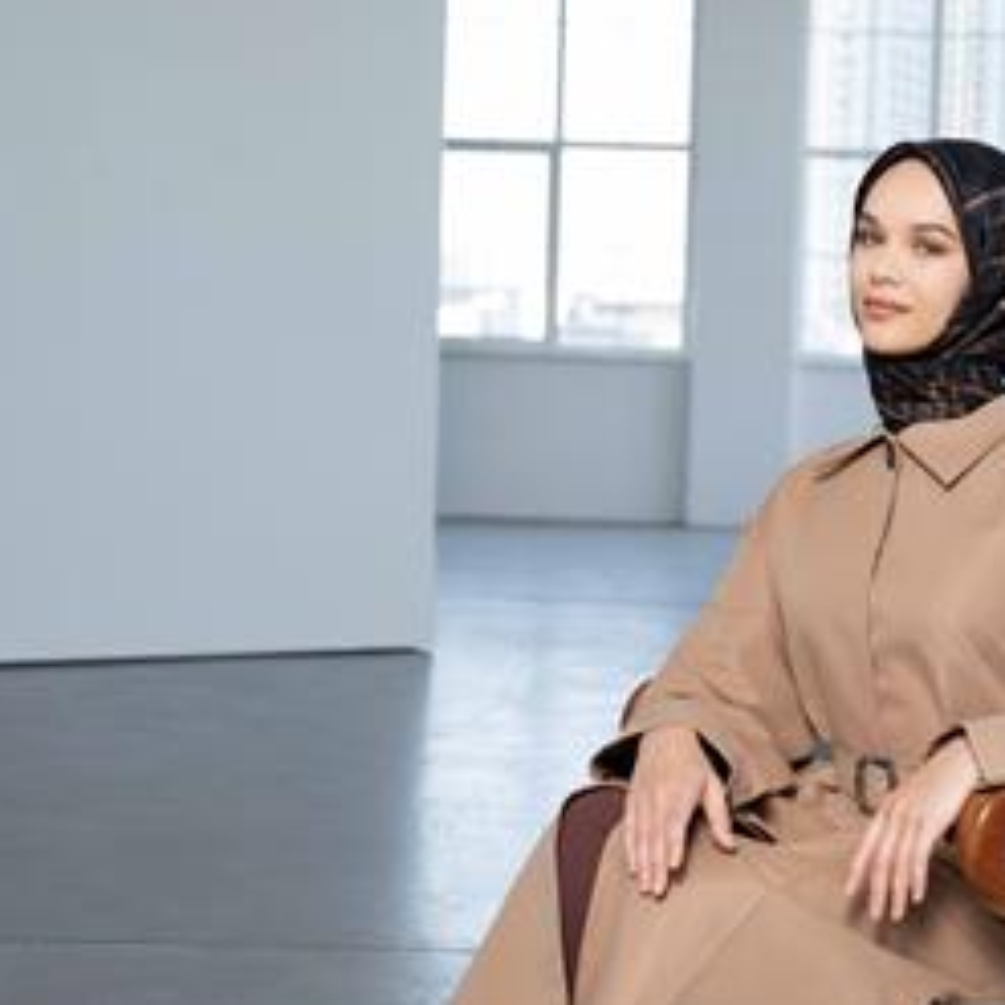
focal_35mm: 70
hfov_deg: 24.6
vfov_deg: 24.7
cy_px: 484
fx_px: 2299
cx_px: 566
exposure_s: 1/125
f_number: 6.4
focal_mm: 70.4
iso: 400
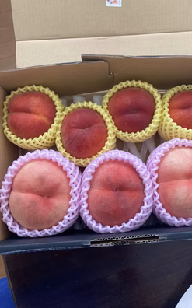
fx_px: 252
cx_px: 110
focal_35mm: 30
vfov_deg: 62.9
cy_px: 154
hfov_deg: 41.7
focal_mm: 3.99
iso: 250
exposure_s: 1/60
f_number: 1.8
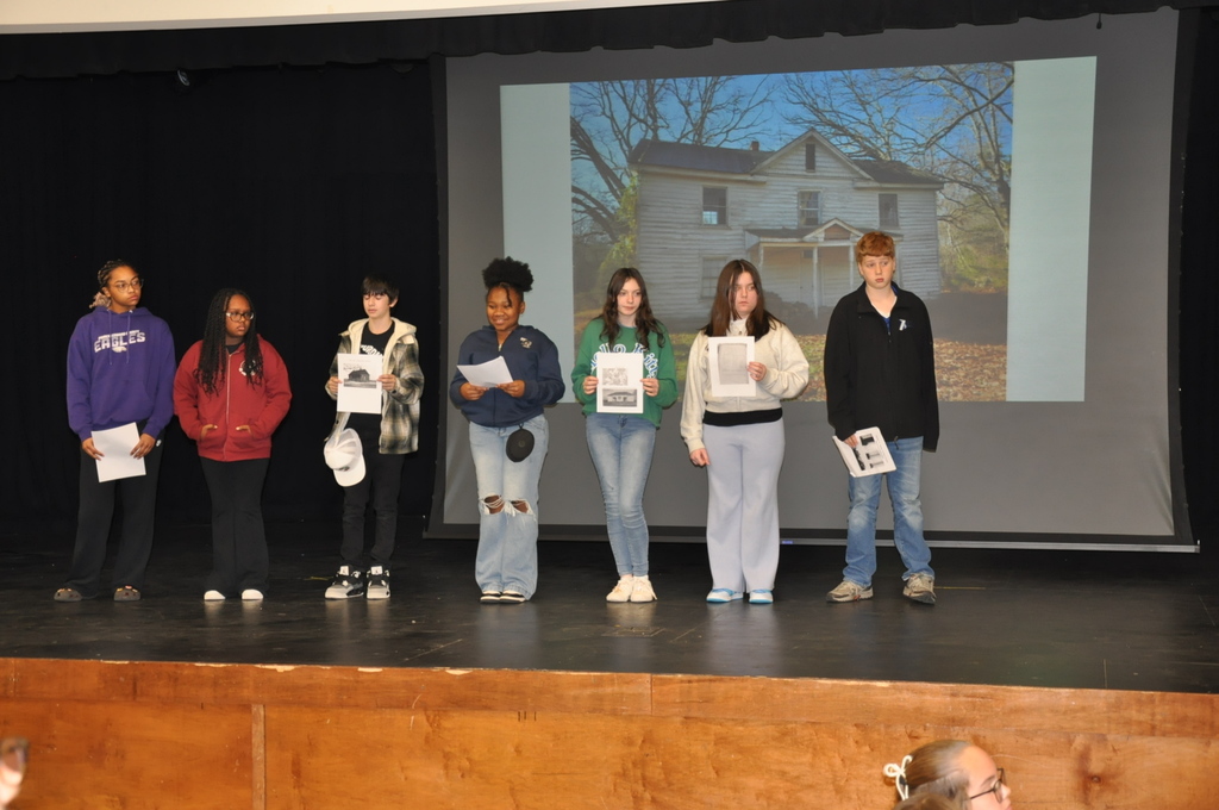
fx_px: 1928
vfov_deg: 23.7
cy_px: 405
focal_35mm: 57
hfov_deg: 35.1
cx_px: 610
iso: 800
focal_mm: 38
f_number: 4.5
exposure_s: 1/60
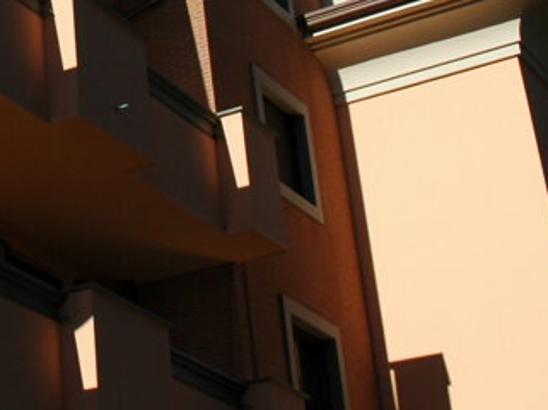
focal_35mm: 111
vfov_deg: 13.0
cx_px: -195
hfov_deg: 16.6
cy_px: -67
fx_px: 1755
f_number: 8
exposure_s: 1/640
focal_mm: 22
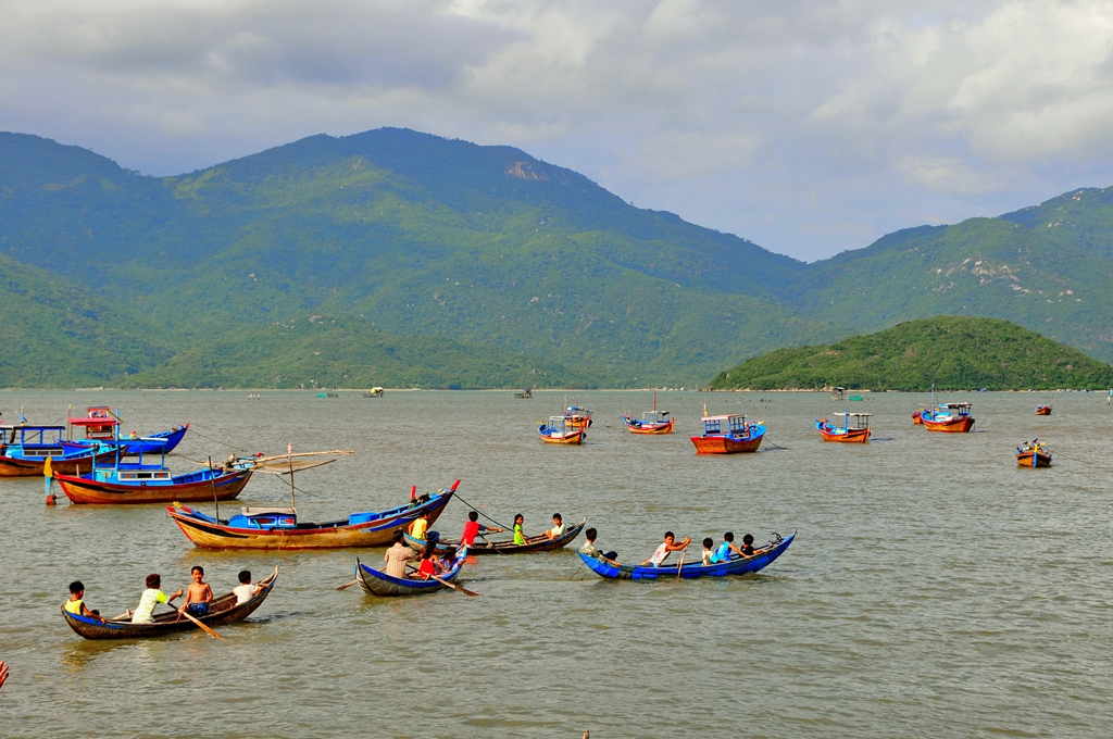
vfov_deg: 18.1
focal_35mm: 75
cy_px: 370
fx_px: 2316
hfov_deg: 27.0
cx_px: 556
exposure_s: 1/400
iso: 200
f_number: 10
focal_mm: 50
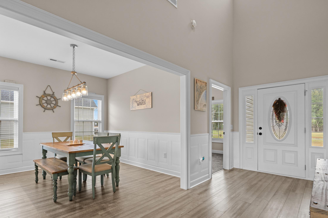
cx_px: 162
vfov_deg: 67.3
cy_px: 117
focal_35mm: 18
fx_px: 164
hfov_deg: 90.0
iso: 800
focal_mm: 16
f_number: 8
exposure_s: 1/15
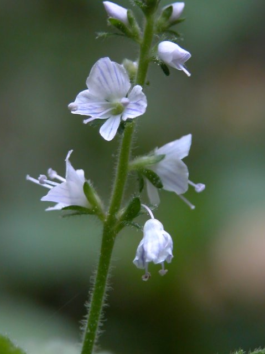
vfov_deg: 5.6
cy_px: 186
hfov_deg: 4.2
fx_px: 3601
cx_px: 107
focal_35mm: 353
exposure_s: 1/80
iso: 100
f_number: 4
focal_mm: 44.7
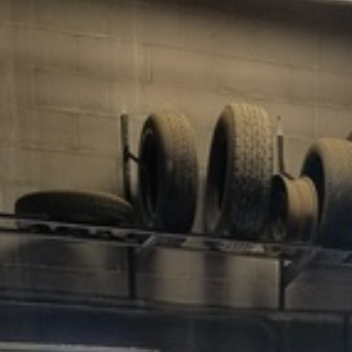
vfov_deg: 16.3
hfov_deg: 18.5
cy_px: 593
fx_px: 1070
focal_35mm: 93
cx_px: 297
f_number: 1.7
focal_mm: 4.2
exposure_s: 1/147
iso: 50
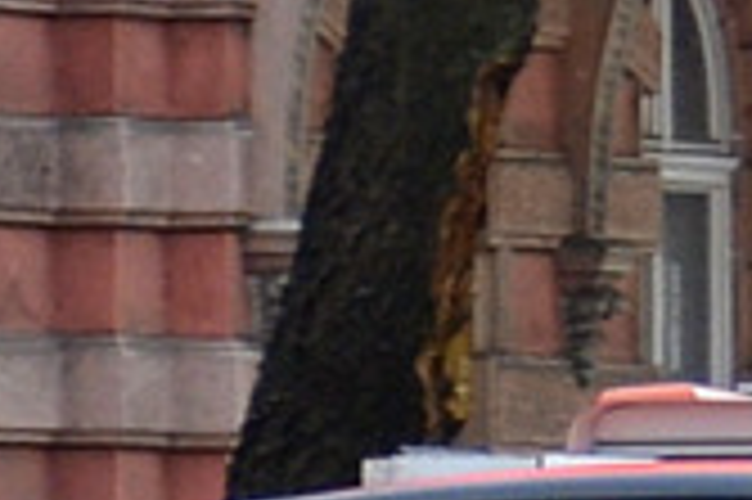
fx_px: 13022
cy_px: 597
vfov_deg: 2.2
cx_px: 1153
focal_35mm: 624
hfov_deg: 3.3
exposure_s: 1/200
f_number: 5
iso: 400
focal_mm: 58
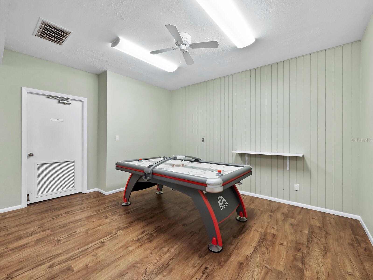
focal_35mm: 14
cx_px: 186
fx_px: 151
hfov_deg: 102.1
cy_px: 140
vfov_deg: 85.7
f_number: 11
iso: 400
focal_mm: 7
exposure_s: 1.3
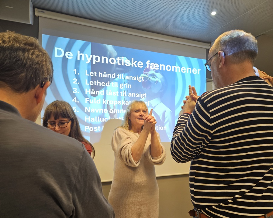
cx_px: 152
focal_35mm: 25
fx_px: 202
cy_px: 110
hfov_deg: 67.9
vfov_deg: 56.8
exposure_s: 1/100
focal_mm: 5.4
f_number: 1.8
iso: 160
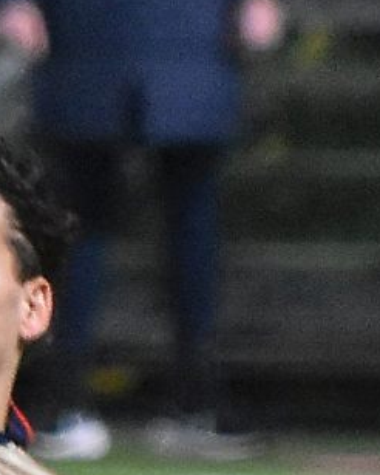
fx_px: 19169
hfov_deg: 1.1
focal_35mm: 1365
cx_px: -859
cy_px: 702
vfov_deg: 1.4
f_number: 2.8
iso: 4000
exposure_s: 1/640
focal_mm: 155
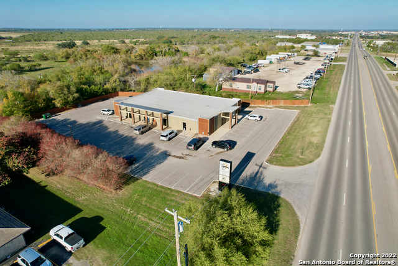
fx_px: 243
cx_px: 199
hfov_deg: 78.6
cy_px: 133
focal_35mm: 22
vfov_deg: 57.3
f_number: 2.8
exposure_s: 1/2000
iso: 120
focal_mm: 8.38
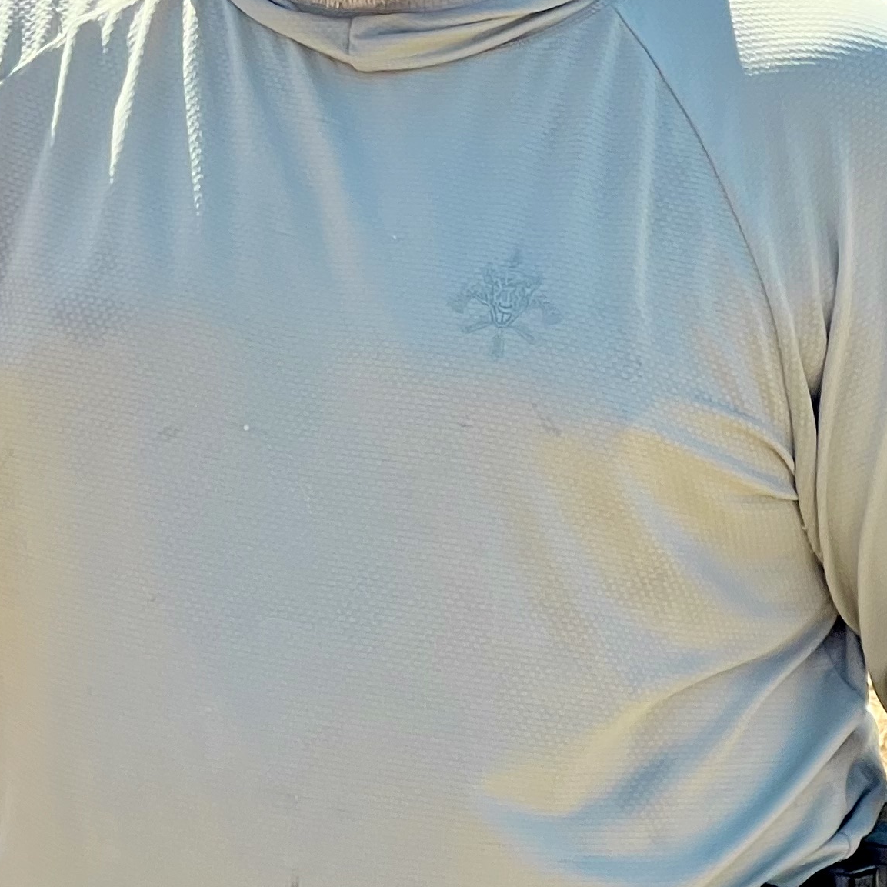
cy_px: -85
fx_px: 6900
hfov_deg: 7.3
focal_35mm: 238
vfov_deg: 7.3
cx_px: -207
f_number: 2.8
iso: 32
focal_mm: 9
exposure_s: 1/365
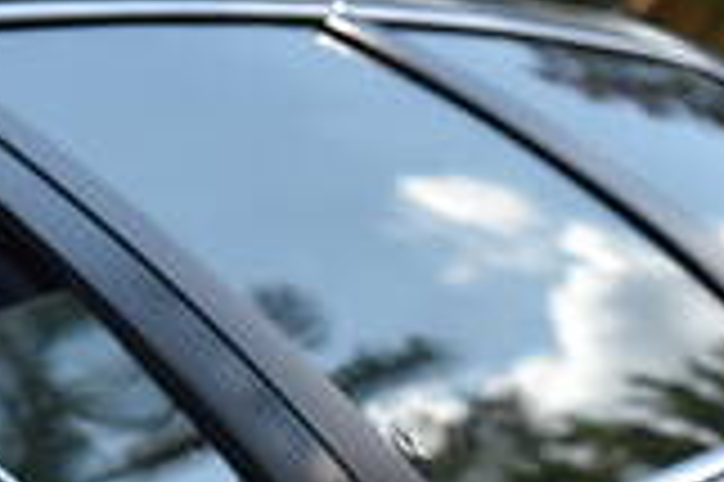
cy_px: 475
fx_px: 6991
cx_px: 144
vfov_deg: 3.9
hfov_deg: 5.9
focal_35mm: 348
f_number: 6.3
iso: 200
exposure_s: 1/640
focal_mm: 70
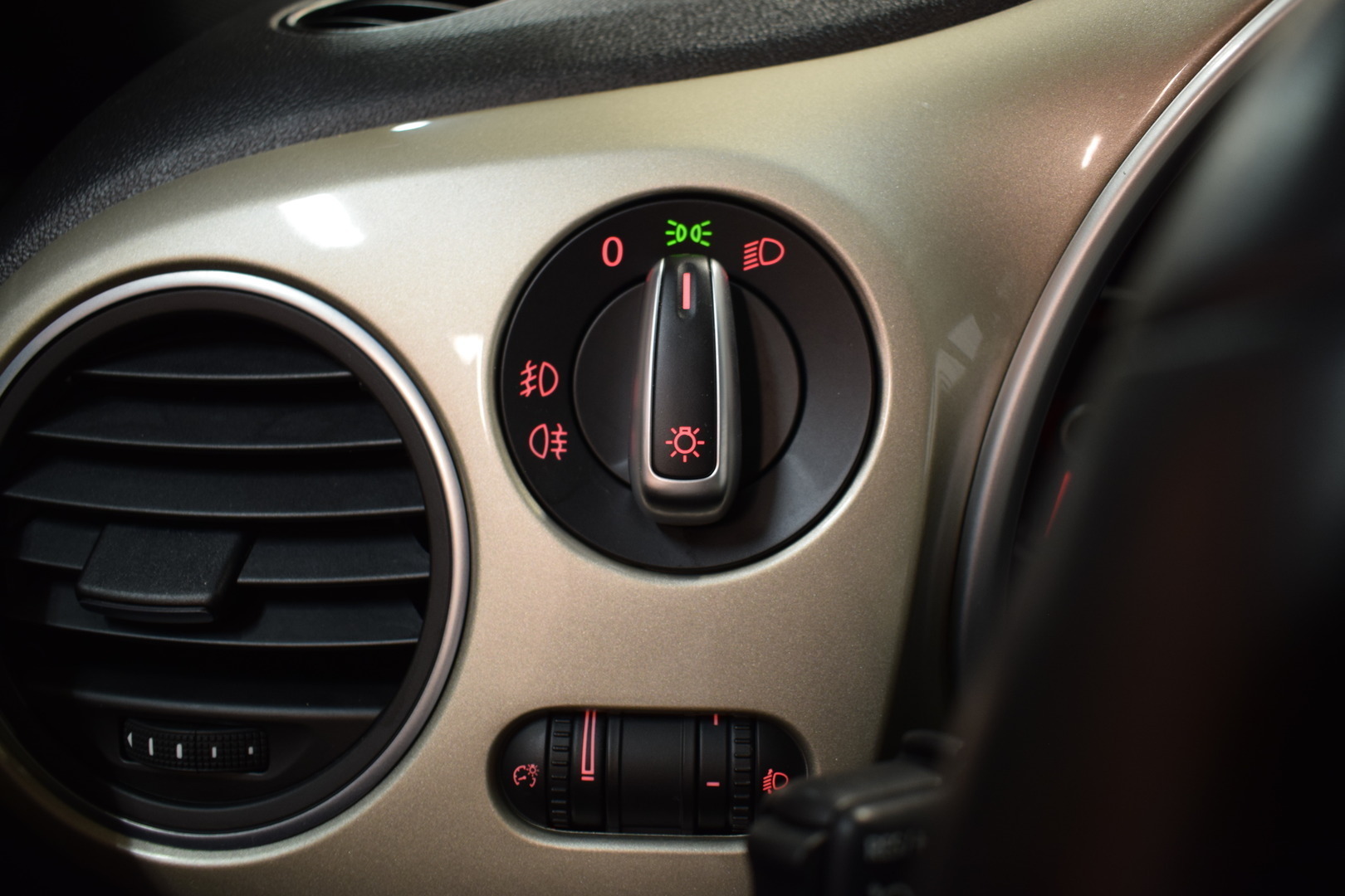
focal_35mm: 32
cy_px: 448
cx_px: 672
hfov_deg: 59.5
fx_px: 1177
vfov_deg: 41.7
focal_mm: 21
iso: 500
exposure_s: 1/15
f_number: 3.8
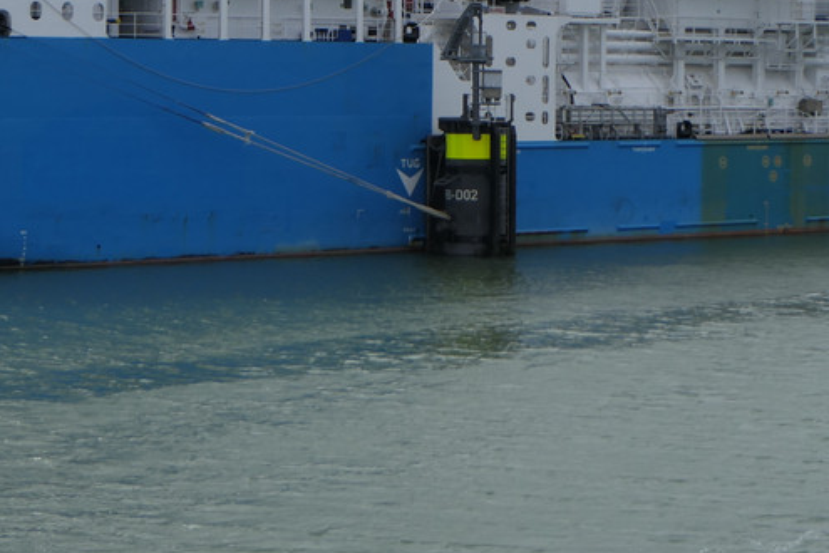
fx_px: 2510
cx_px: 414
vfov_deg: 12.4
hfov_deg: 18.8
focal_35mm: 109
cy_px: -32
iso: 125
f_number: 4
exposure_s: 1/1300
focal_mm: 16.6
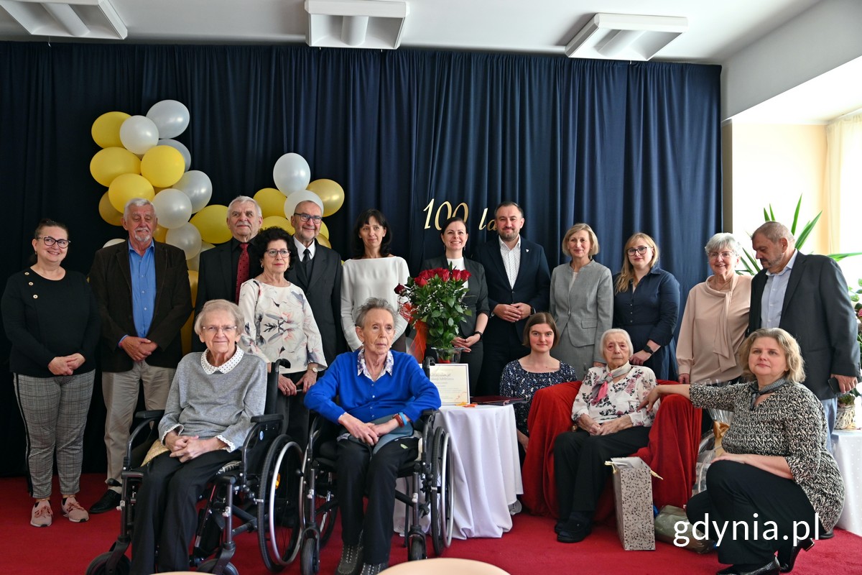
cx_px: 431
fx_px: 790
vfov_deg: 40.0
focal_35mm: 33
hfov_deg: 57.2
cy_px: 288
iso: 500
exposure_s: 1/125
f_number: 3.5
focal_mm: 22
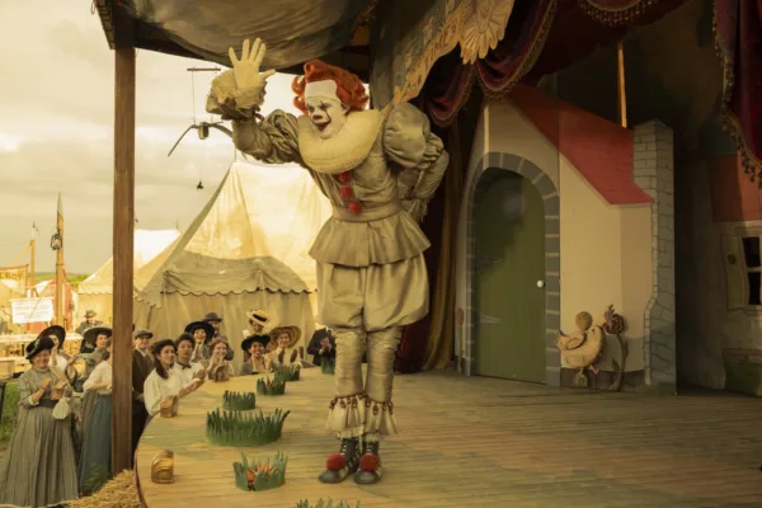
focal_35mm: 35
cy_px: 254
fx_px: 741
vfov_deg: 37.9
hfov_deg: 54.4
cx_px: 381
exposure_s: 1/500
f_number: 8
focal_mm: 23
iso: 1250
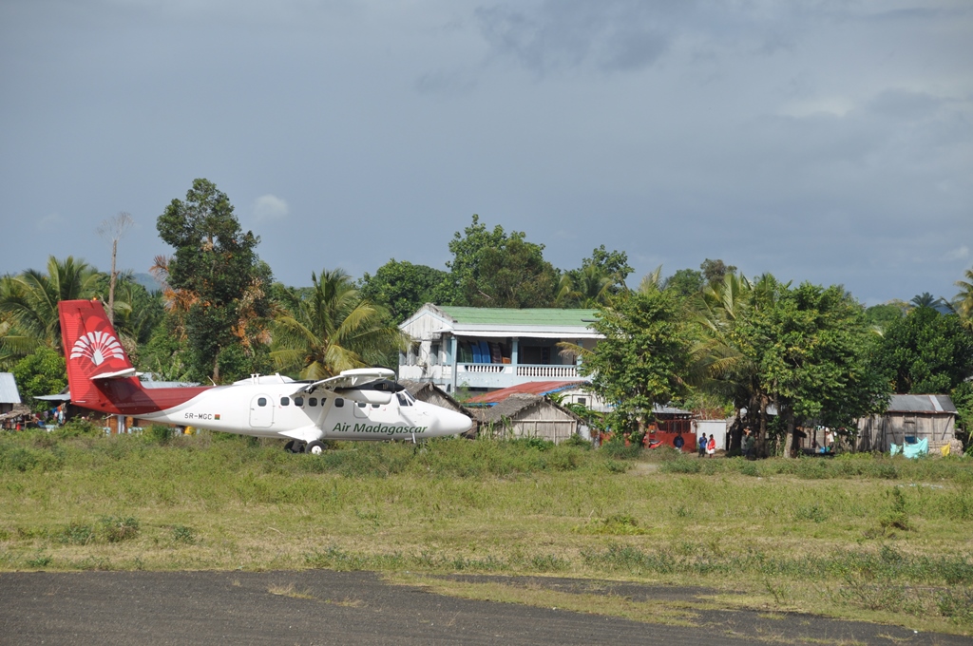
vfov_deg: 7.6
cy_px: 323
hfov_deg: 11.4
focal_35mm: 180
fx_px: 4859
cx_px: 486
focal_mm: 120
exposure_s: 1/800
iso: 200
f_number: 7.1
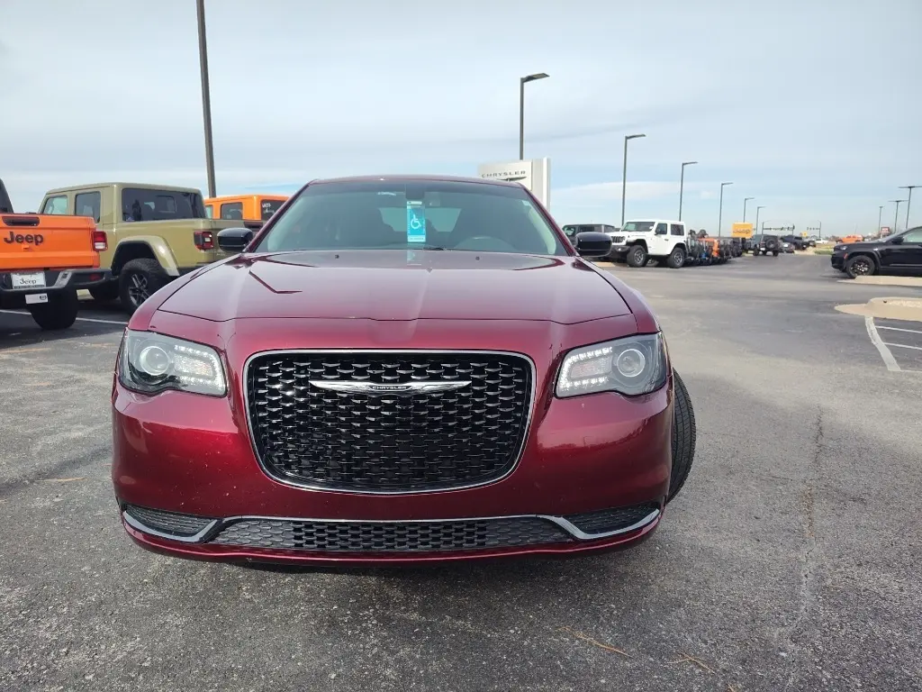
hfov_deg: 73.9
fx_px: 613
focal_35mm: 23
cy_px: 346
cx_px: 461
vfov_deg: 58.9
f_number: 1.8
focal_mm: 5.56
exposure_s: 1/1891
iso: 100
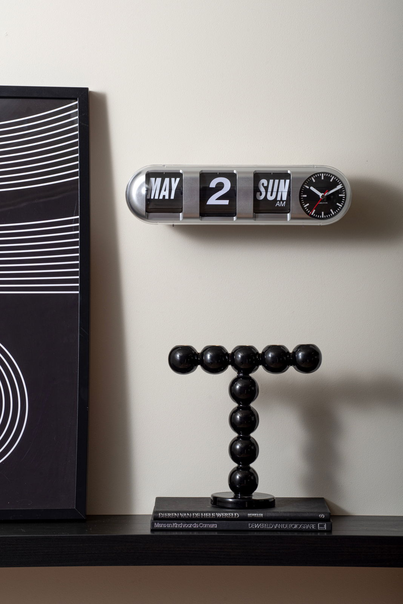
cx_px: 202
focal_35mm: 140
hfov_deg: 9.8
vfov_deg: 14.6
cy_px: 302
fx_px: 2349
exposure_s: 1/125
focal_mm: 140
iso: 125
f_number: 13
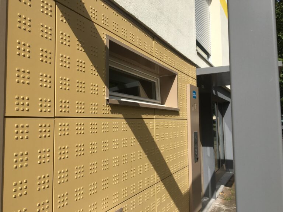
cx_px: 142
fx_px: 237
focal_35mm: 29
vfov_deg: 48.2
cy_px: 106
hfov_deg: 61.7
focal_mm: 4.15
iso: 25
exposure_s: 1/2262
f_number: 2.2
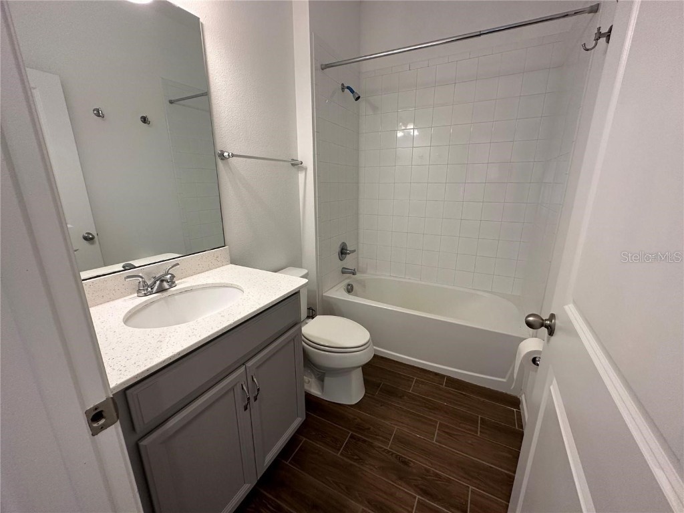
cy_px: 256
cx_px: 342
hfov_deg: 102.1
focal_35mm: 14
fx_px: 277
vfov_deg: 85.7
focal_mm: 2.22
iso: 200
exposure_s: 1/120
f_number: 2.2
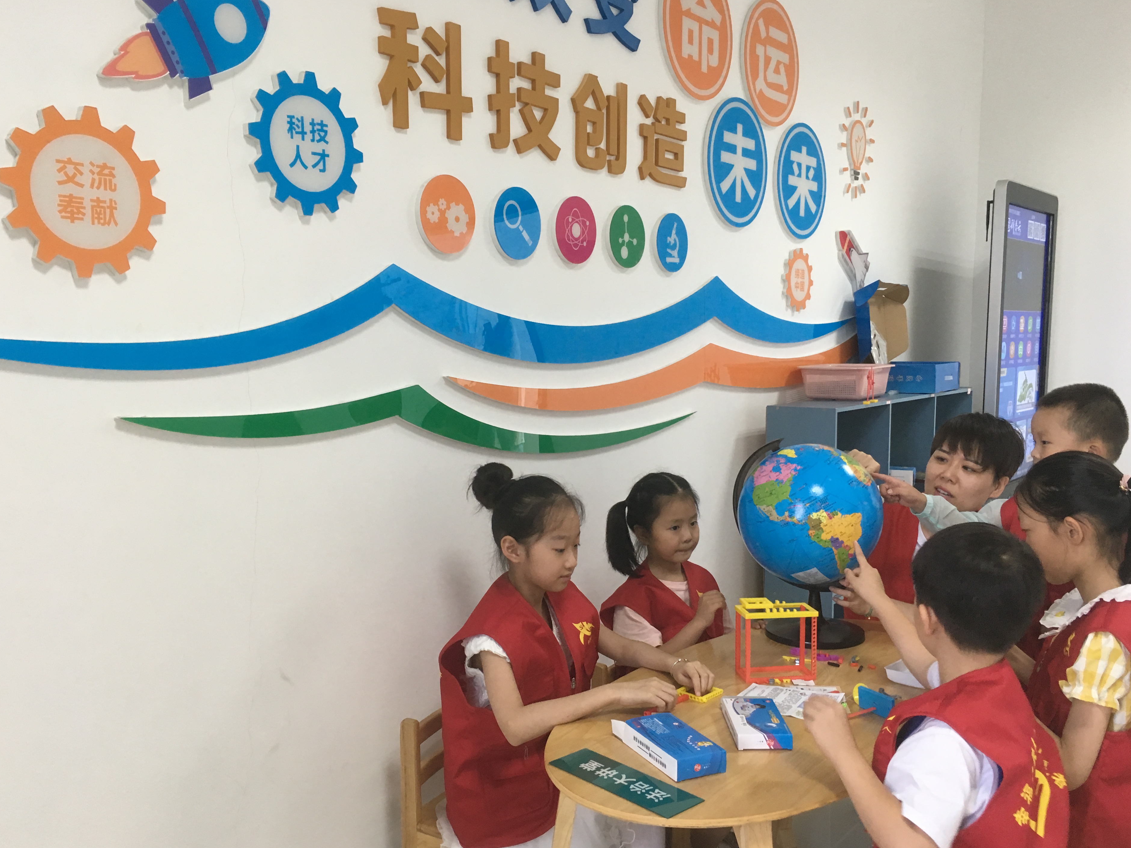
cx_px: 571
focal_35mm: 31
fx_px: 1013
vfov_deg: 45.4
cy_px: 435
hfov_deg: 58.3
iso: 125
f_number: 2.2
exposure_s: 1/33
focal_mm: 4.15
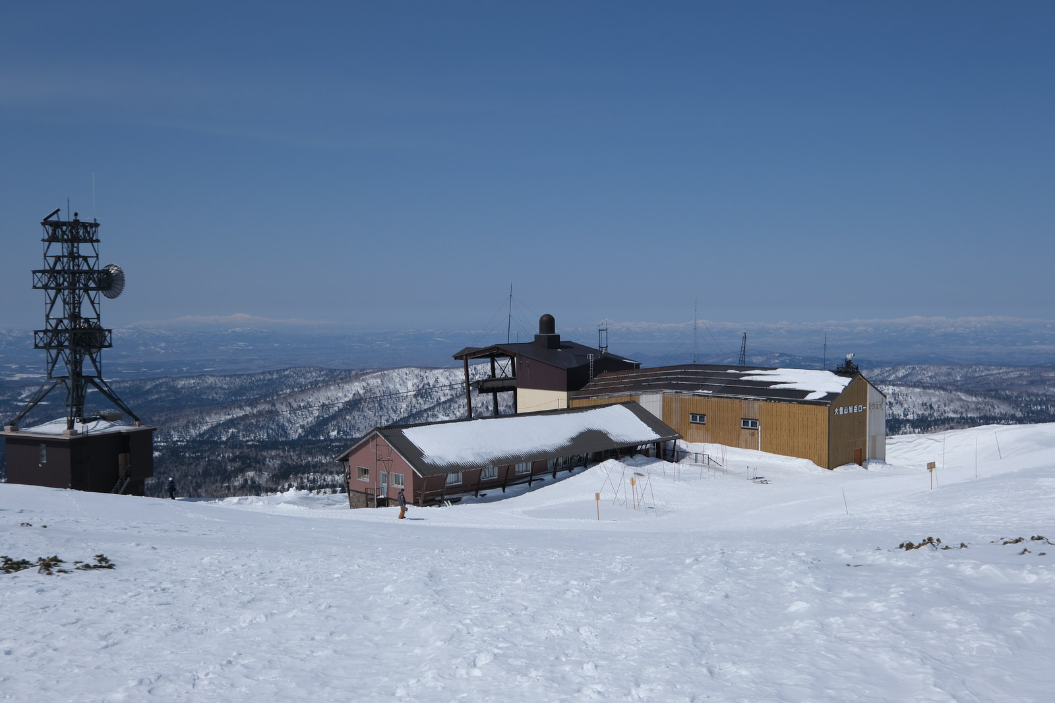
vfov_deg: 36.9
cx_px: 528
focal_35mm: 36
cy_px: 352
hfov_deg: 53.1
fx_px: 1055
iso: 160
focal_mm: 24
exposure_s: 1/1300
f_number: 8
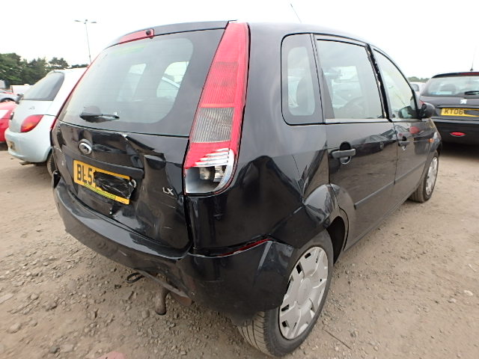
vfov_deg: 63.4
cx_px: 240
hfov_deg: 79.0
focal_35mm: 21
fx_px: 291
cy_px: 180
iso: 125
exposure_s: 1/125
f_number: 3.5
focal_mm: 3.7
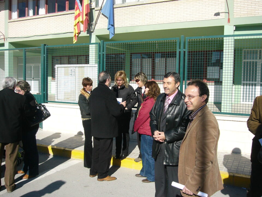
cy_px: 98
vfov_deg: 40.7
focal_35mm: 35
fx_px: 265
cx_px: 131
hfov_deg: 52.6
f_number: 8
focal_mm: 5.8
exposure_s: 1/160
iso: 50
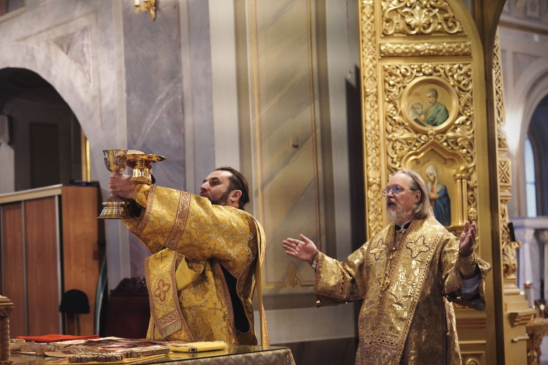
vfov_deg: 20.3
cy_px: 219
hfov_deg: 29.9
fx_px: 1020
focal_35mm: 67
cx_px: 196
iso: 2500
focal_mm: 46
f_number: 2.2
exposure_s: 1/60
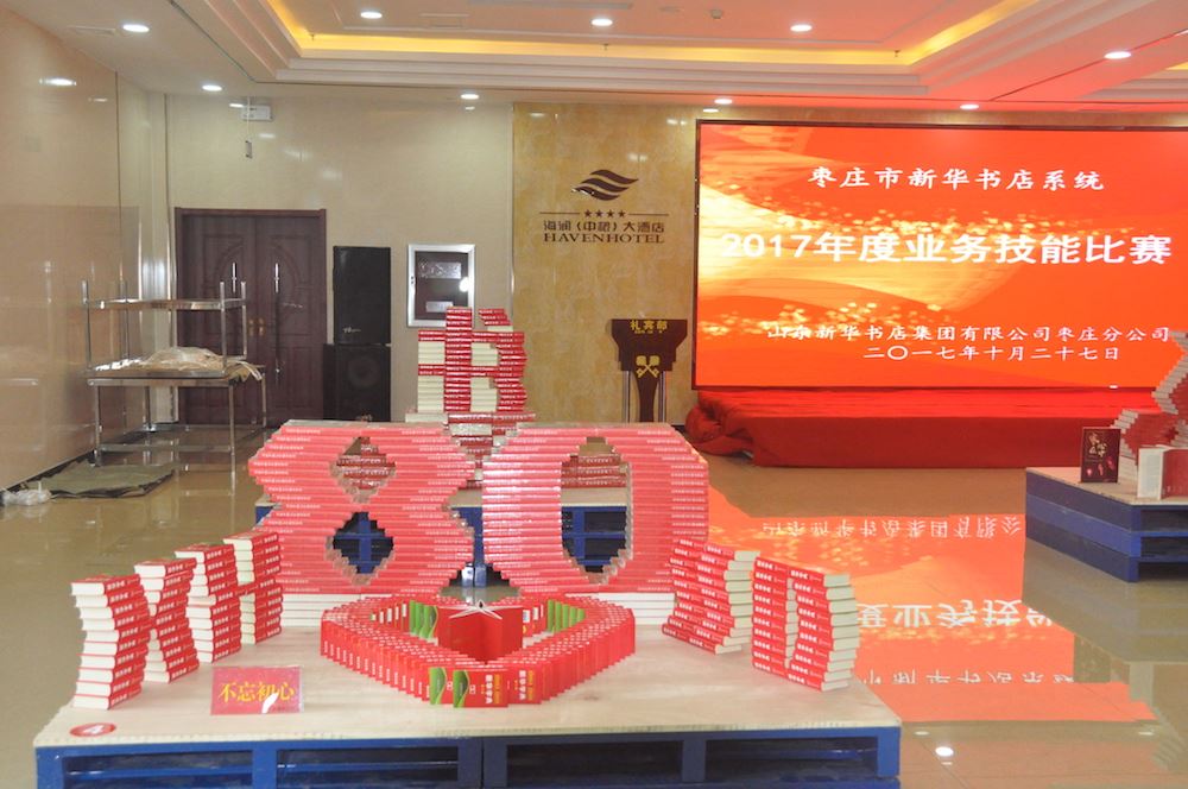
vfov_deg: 34.1
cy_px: 394
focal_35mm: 39
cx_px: 594
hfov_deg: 49.6
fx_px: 1285
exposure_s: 1/200
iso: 3200
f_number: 6.3
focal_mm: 26
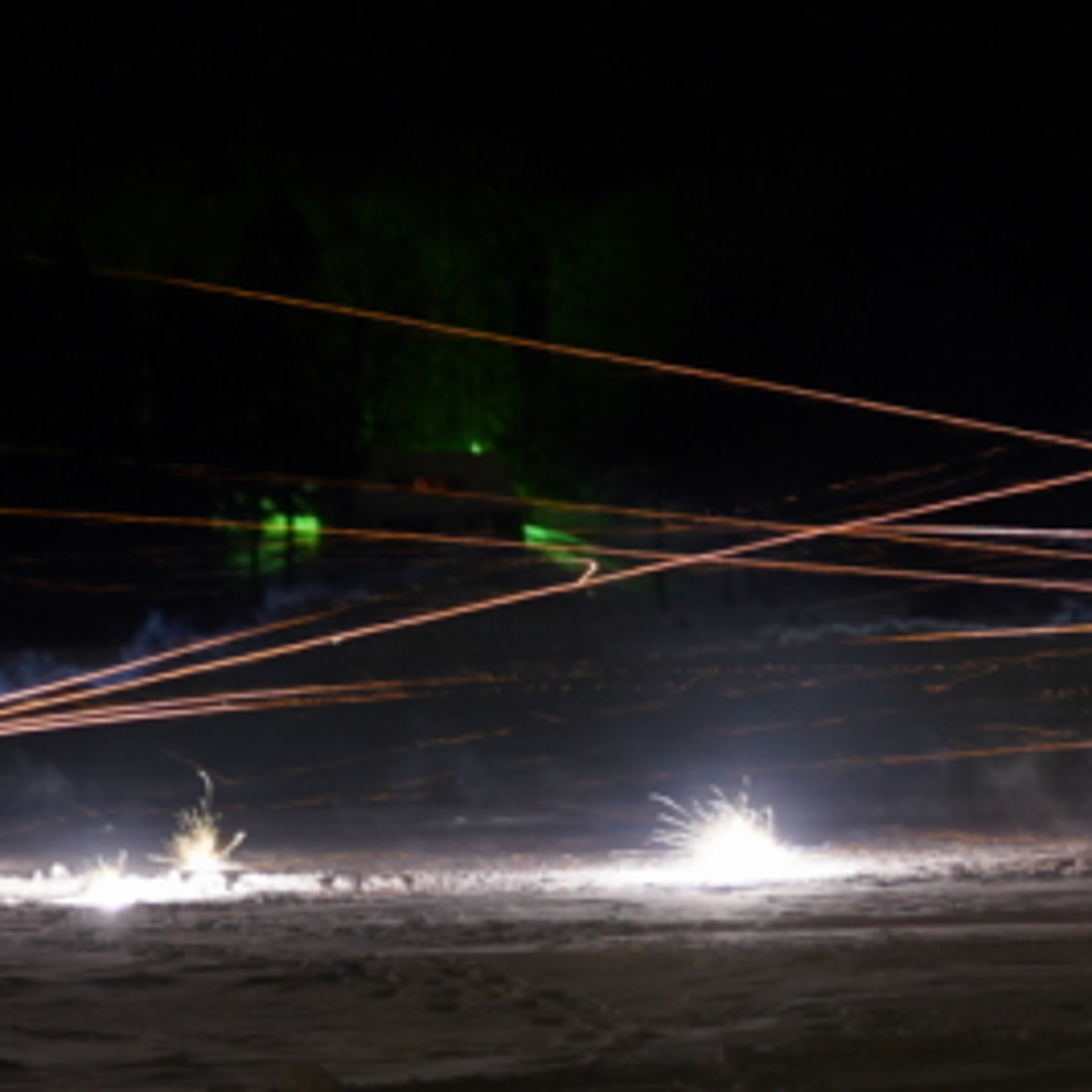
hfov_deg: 10.8
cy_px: 345
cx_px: 1133
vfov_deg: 10.9
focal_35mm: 160
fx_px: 5710
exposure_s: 4
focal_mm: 50
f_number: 1.8
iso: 200
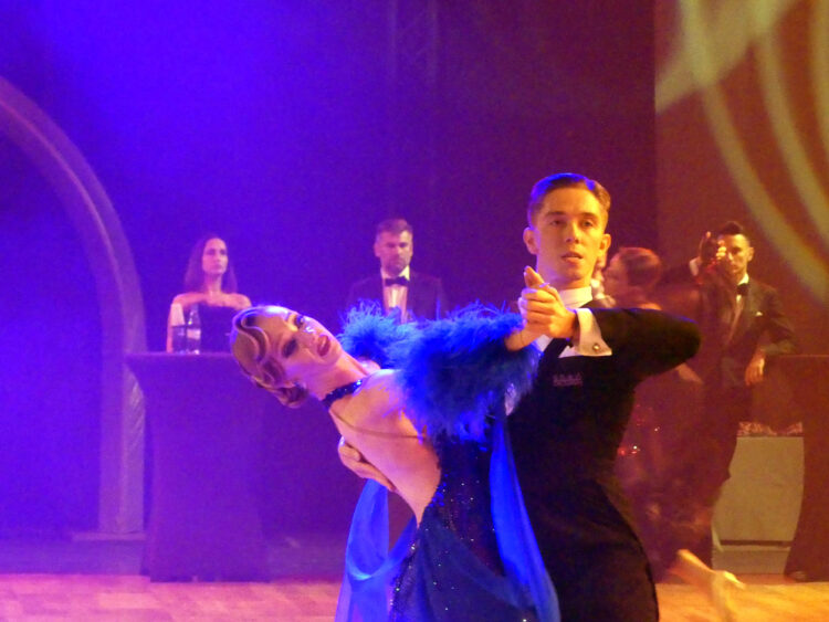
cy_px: 311
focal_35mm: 221
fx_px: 5294
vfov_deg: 6.7
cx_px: 414
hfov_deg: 9.0
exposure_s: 1/100
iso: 3200
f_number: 4.5
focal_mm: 39.8
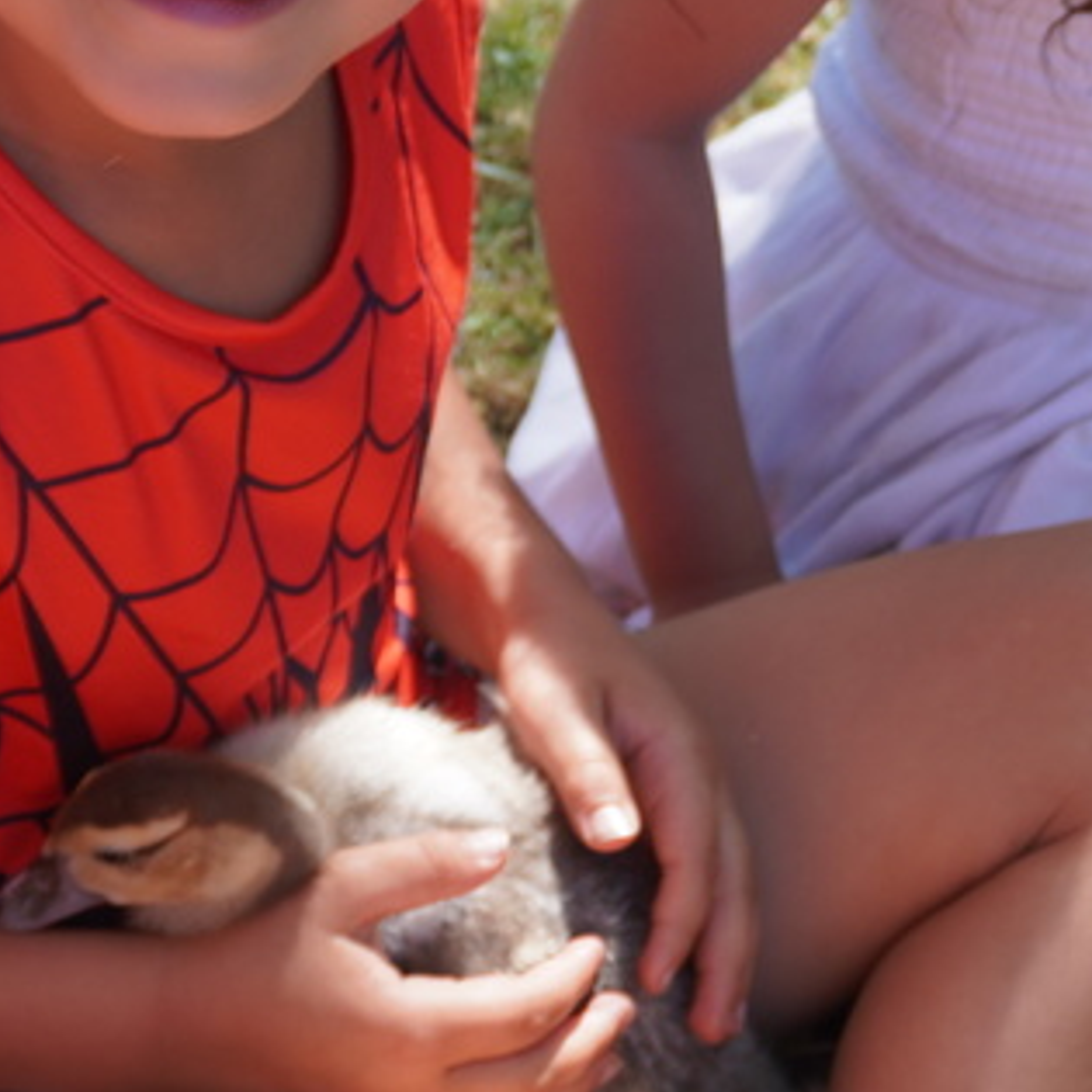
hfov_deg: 15.0
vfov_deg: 15.0
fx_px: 4140
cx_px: 659
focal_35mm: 116
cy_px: 283
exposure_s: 1/200
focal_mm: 28
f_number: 4.5
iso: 100
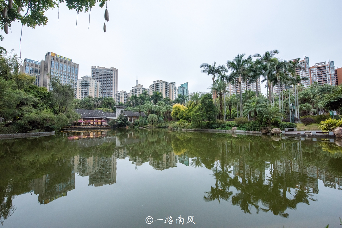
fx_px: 133
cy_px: 114
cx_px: 171
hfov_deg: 104.2
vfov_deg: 81.3
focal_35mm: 14
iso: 1600
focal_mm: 14
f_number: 10
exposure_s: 1/100
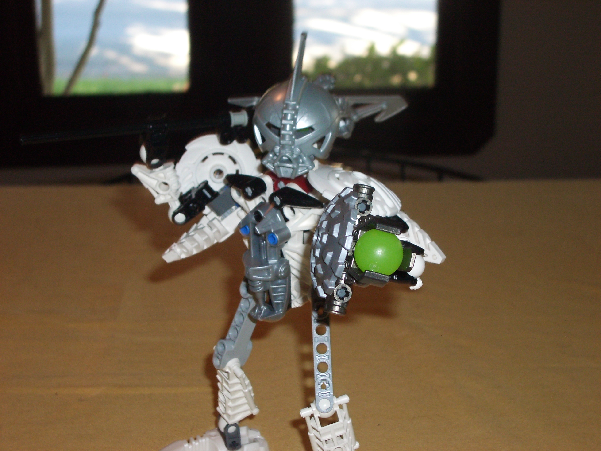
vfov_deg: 23.7
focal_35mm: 62
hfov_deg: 31.2
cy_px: 226
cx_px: 300
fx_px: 1076
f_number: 3.5
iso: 200
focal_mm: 10.2
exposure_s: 1/60
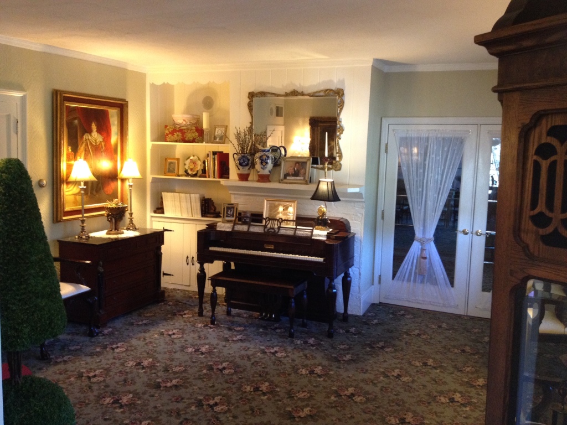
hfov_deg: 52.6
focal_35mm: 35
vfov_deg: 40.7
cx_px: 284
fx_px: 573
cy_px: 212
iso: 250
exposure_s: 1/20
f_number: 2.4
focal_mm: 4.28
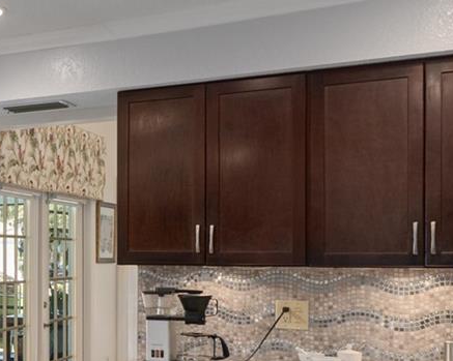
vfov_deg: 26.4
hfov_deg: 29.4
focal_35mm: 57
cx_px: -65
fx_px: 760
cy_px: 270
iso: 250
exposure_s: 1/2
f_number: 8
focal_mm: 11
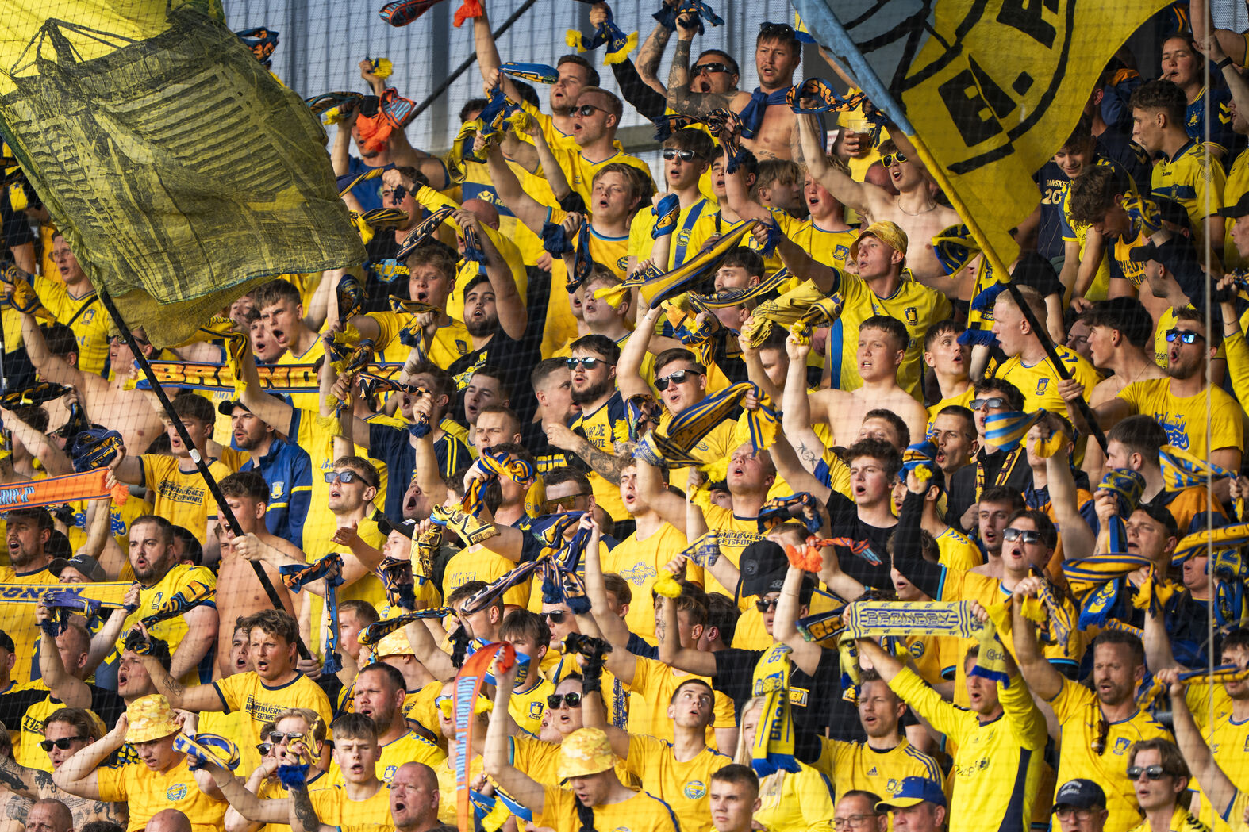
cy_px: 482
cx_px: 570
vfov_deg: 2.8
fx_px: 16928
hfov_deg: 4.2
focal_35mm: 488
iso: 1600
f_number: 2.8
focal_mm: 400
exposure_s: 1/1600
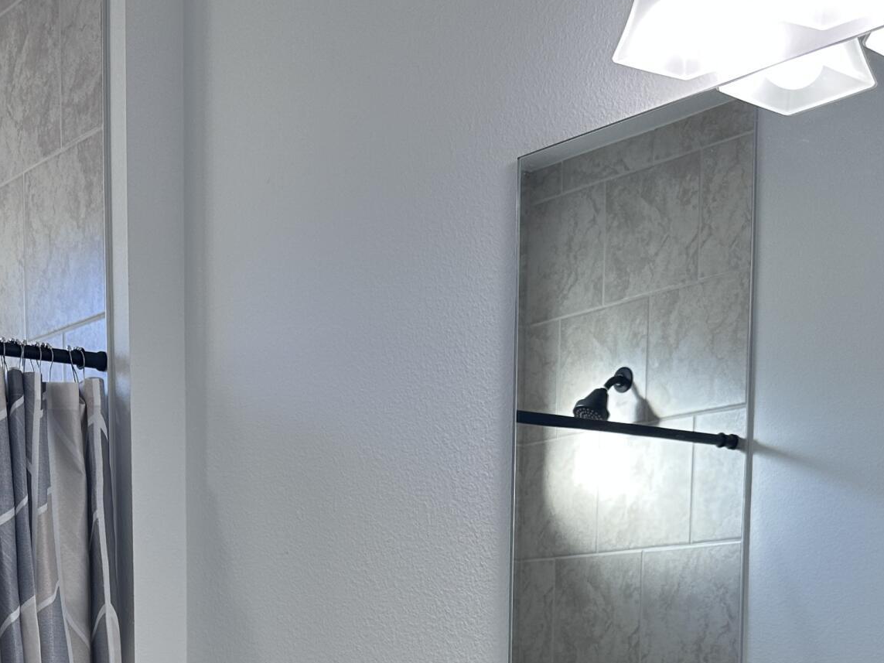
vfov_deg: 21.5
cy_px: 808
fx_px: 1609
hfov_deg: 30.5
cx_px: 292
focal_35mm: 63
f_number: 1.78
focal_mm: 6.86
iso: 64
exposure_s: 1/120
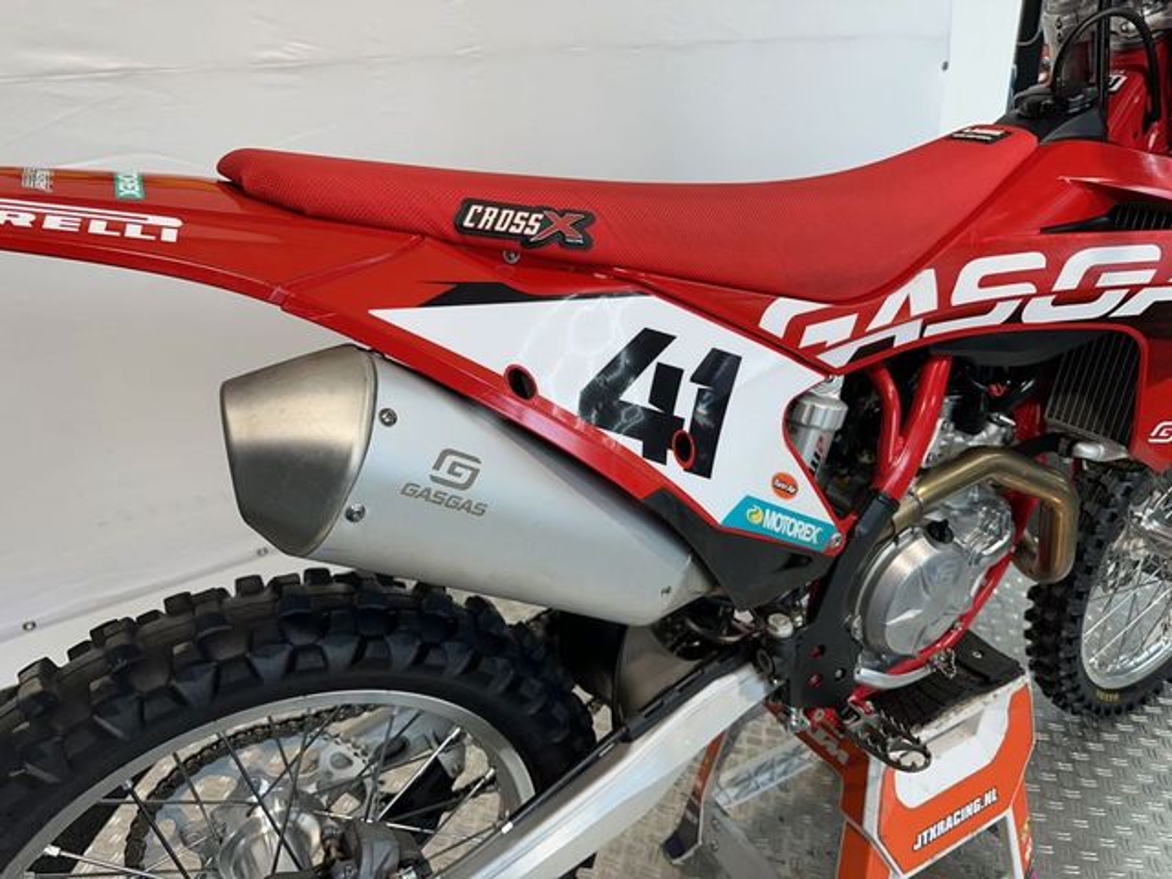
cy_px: 440
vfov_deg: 56.8
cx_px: 586
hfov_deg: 71.6
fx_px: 813
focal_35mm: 24
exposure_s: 1/110
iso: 50
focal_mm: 6.86
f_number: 1.78
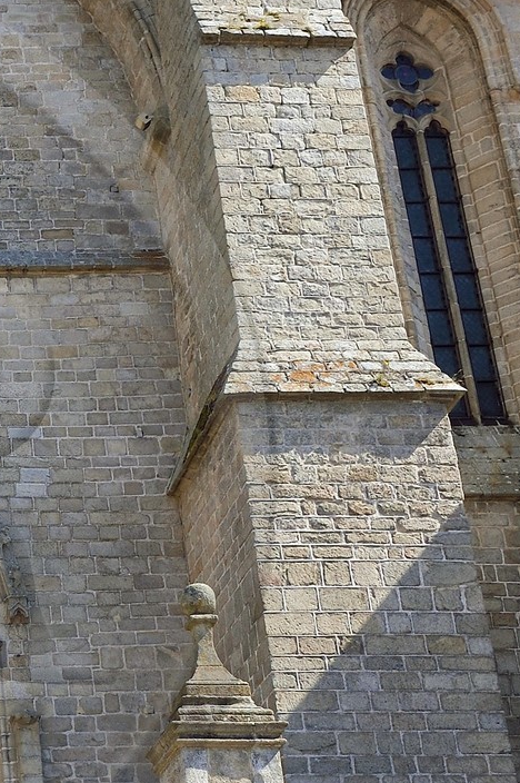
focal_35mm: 82
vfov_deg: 24.7
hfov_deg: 15.4
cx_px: -247
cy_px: 481
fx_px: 1780
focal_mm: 24
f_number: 10
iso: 200
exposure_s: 1/250
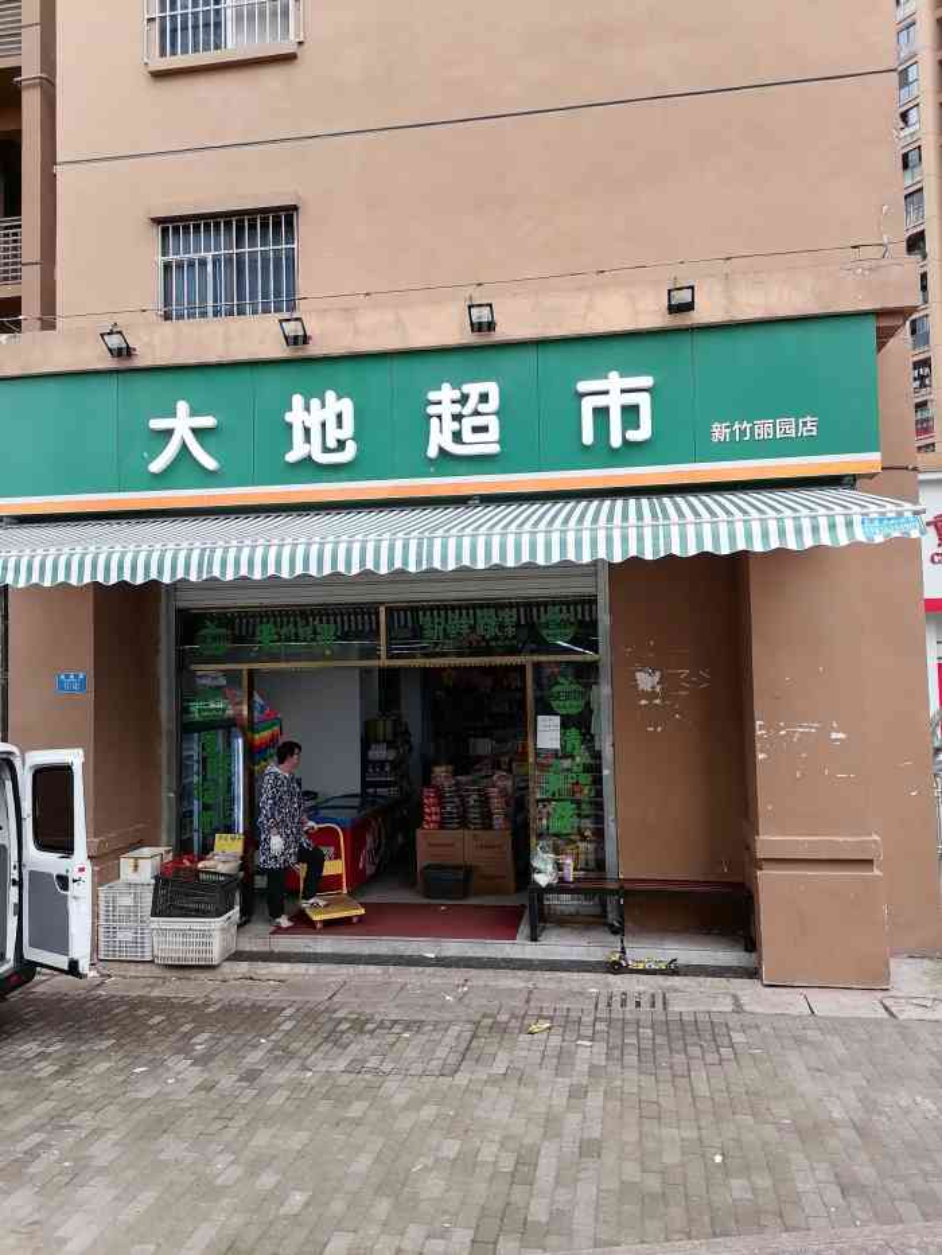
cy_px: 628
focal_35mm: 26
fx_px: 943
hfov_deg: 53.1
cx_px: 471
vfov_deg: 67.3
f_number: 1.8
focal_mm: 5.3
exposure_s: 1/476
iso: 50
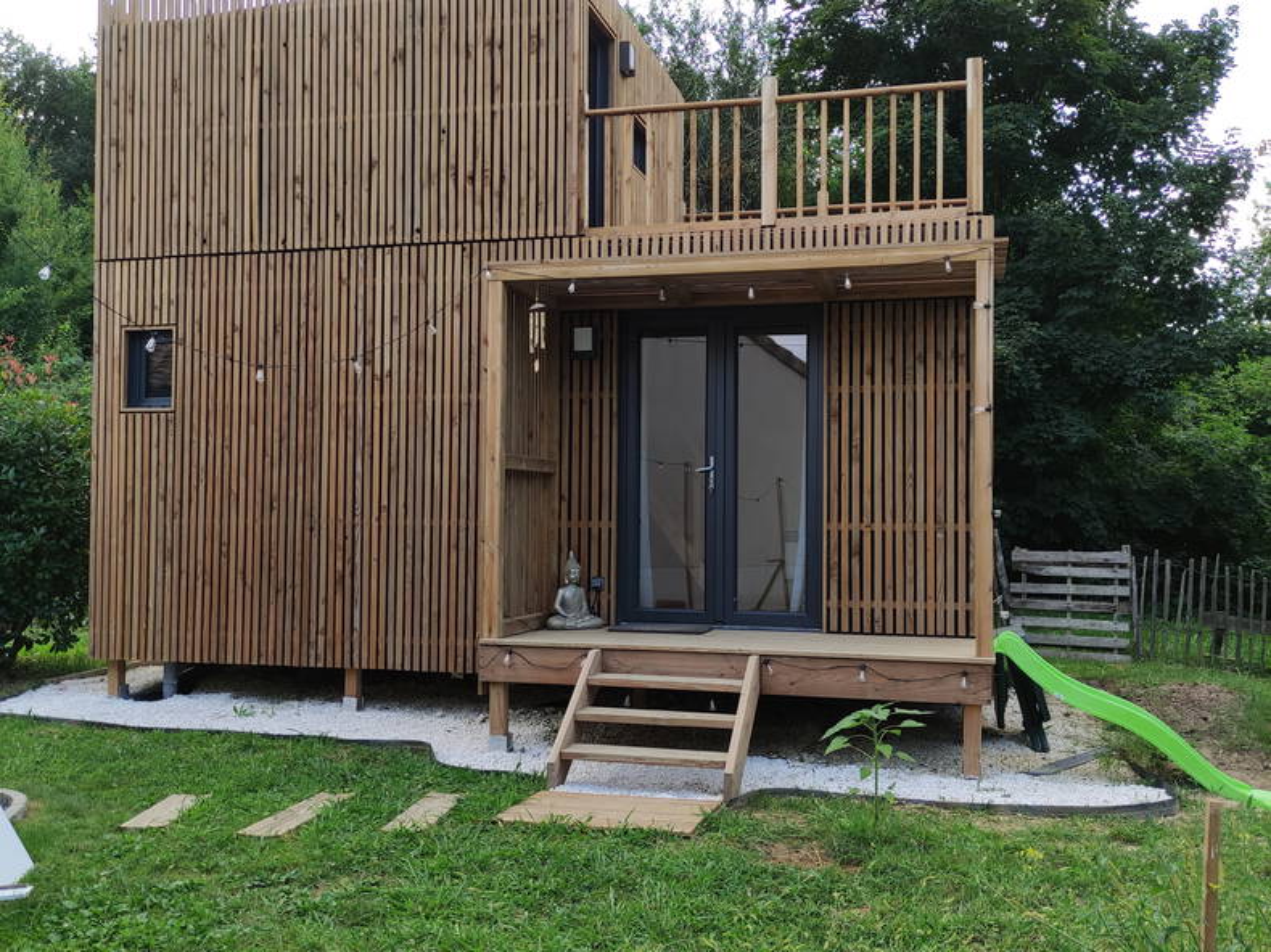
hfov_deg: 69.4
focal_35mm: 25
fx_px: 918
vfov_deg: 54.9
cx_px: 636
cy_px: 476
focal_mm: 5.43
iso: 100
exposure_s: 1/192
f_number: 1.89
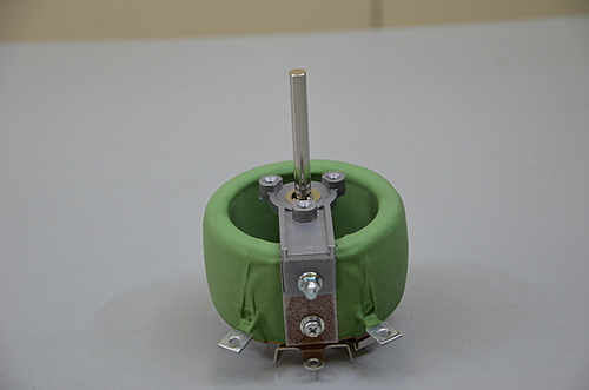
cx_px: 294
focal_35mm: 93
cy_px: 195
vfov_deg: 14.6
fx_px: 1518
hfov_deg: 22.0
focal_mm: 62
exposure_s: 1/60
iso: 360
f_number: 5.6
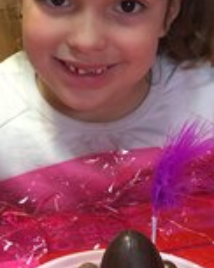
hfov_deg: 17.2
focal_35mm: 89
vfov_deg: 21.5
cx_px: 114
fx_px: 706
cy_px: 119
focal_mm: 4.15
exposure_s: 1/33
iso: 100
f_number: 2.2
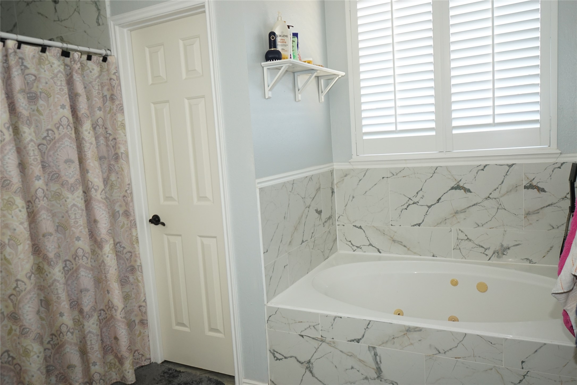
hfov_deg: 67.4
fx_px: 433
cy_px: 192
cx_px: 288
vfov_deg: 47.9
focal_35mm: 27
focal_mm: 18
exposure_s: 1/100
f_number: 4.5
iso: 800
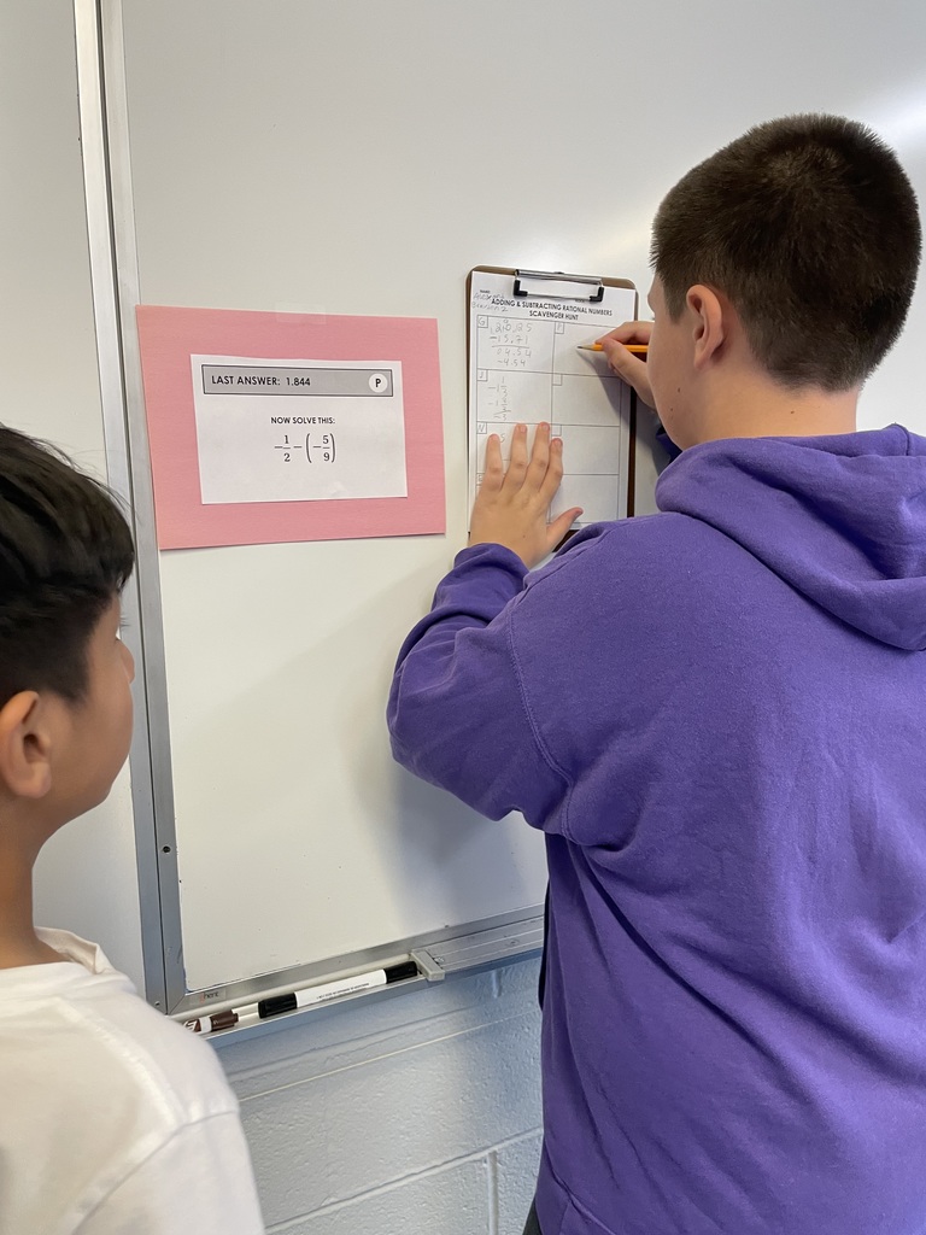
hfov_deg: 53.1
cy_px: 618
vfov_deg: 67.3
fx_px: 927
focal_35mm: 26
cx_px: 463
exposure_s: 1/60
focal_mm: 4.2
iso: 160
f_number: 1.6
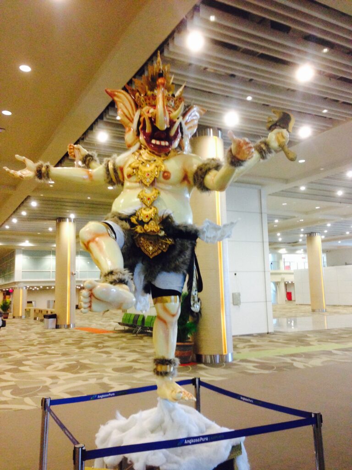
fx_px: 447
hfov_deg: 42.9
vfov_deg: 55.4
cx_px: 176
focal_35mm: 33
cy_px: 235
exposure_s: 1/20
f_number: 2.4
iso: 250
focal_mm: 4.12
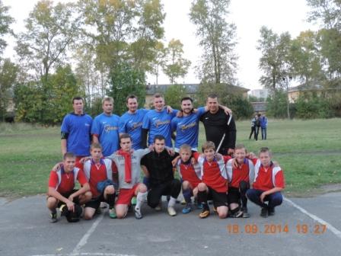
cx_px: 170
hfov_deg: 43.9
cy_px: 128
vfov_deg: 33.6
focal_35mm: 43
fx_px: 424
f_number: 3.4
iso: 400
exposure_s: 1/50
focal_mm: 7.6
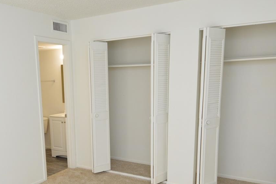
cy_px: 136
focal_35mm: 34
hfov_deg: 55.1
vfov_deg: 37.9
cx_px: 101
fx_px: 260
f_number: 5
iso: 400
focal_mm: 12
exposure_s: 1/100
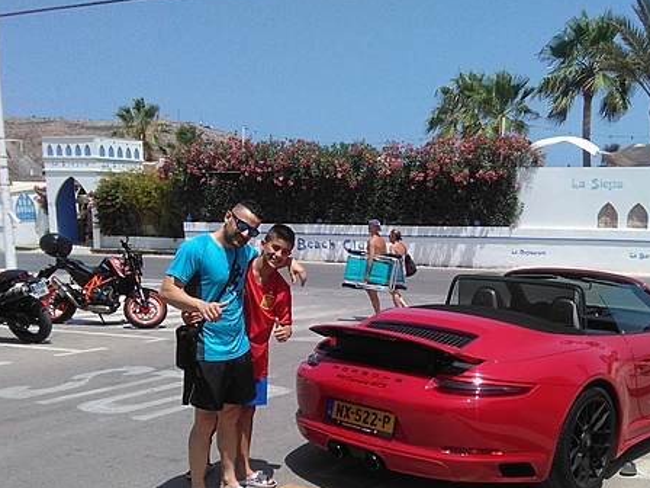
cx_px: 414
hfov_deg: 46.3
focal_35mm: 40
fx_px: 751
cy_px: 330
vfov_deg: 35.6
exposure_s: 1/1825
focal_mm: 2.34
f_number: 2.2
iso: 100
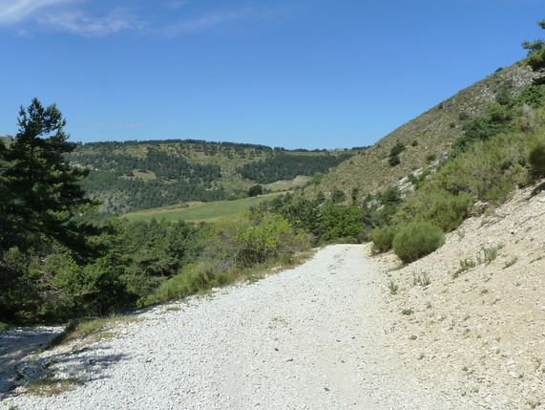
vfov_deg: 40.7
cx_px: 237
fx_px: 551
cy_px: 224
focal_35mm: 35
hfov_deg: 52.4
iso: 125
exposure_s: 1/640
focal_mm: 4.1
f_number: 5.6
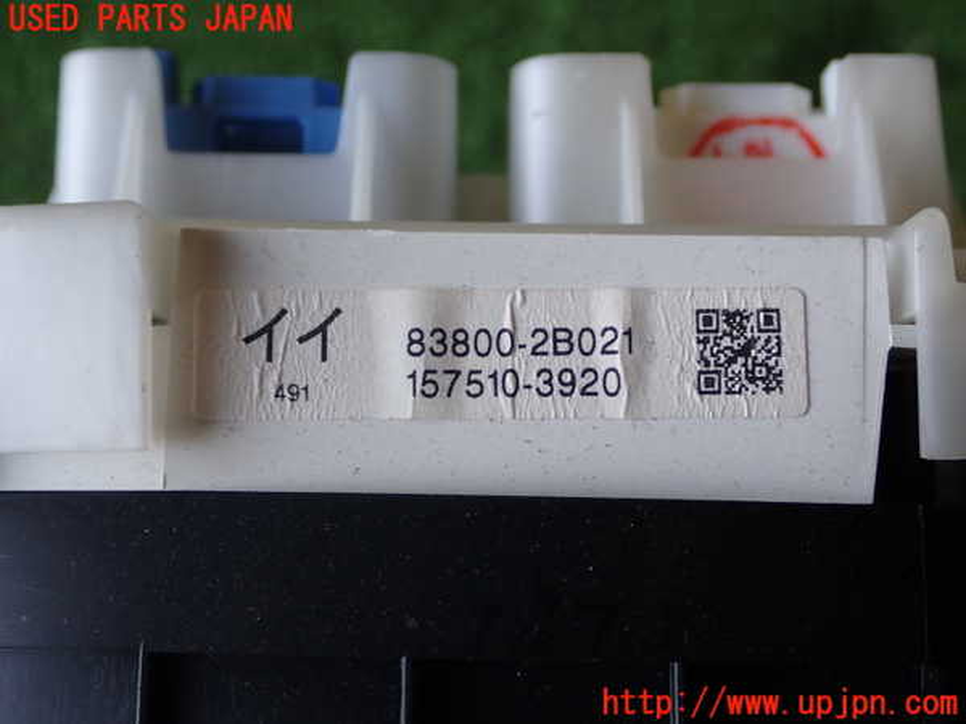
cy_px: 362
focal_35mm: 50
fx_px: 1395
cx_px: 483
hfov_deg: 38.2
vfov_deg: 29.1
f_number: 3.2
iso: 200
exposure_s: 1/100
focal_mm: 9.01
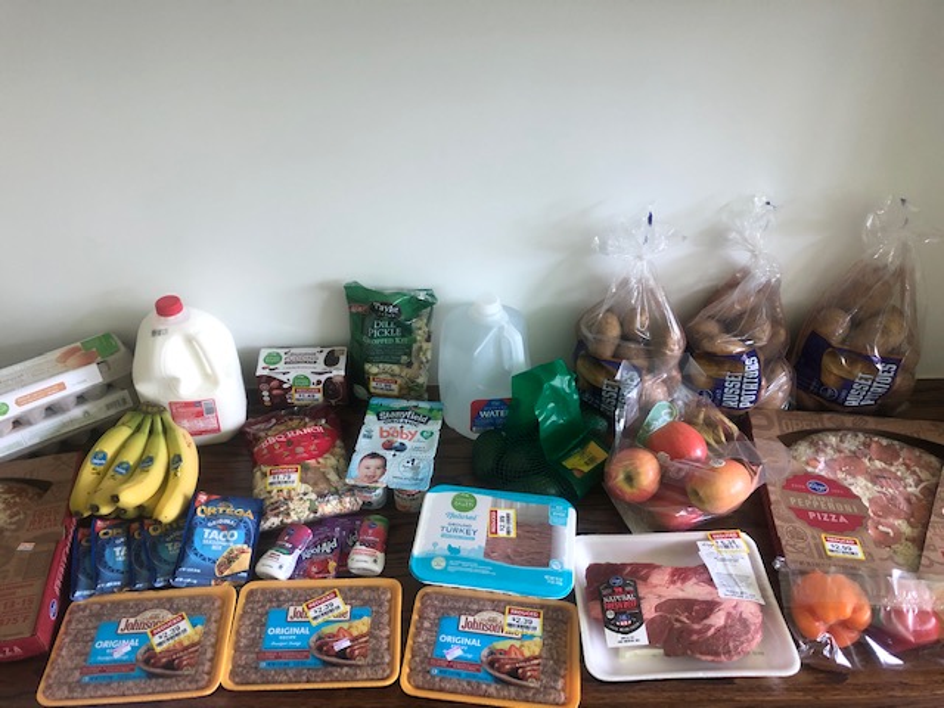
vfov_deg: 49.7
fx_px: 764
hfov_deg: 63.4
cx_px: 472
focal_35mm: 28
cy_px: 354
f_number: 1.8
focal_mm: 3.99
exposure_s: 1/15
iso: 50
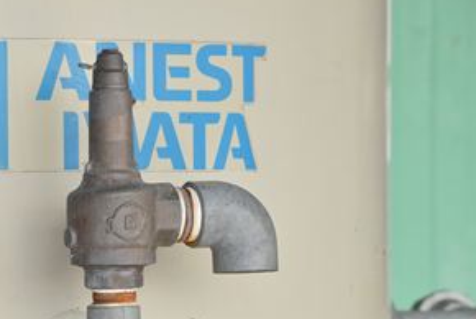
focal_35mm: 220
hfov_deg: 9.3
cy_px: 230
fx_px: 2910
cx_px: 82
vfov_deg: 6.3
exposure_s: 1/1600
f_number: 6.3
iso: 1250
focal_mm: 85
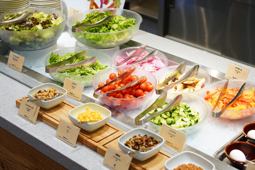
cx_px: 128
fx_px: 496
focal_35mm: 70
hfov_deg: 28.8
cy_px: 85
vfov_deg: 19.5
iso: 1250
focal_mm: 70
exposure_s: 1/125
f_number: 5
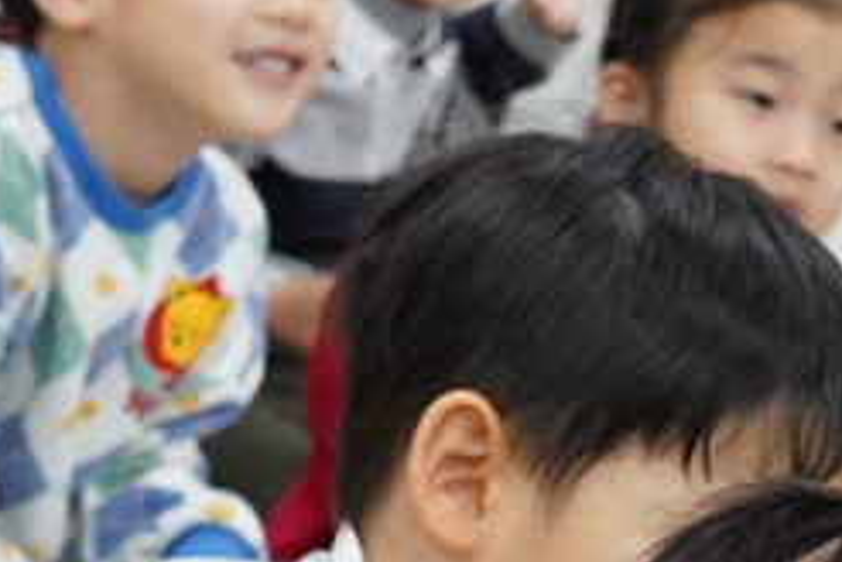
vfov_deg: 6.4
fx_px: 4935
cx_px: 945
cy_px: 1009
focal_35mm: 211
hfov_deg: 9.6
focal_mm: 40
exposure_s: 1/60
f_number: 6.3
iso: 2500
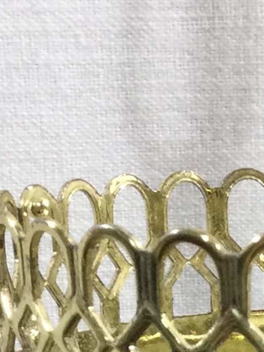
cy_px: 907
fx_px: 1891
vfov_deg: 9.3
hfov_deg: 7.9
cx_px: 380
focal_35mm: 186
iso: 25
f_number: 2.4
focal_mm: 3.3
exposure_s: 1/33
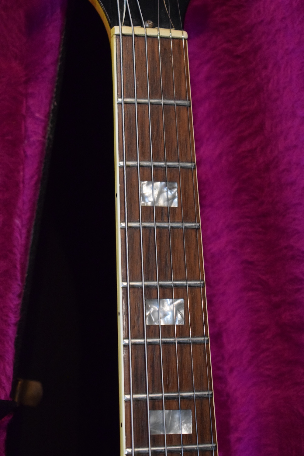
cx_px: 152
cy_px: 228
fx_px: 988
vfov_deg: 26.0
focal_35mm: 78
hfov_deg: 17.5
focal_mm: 52
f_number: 5.6
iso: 4500
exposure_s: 1/60
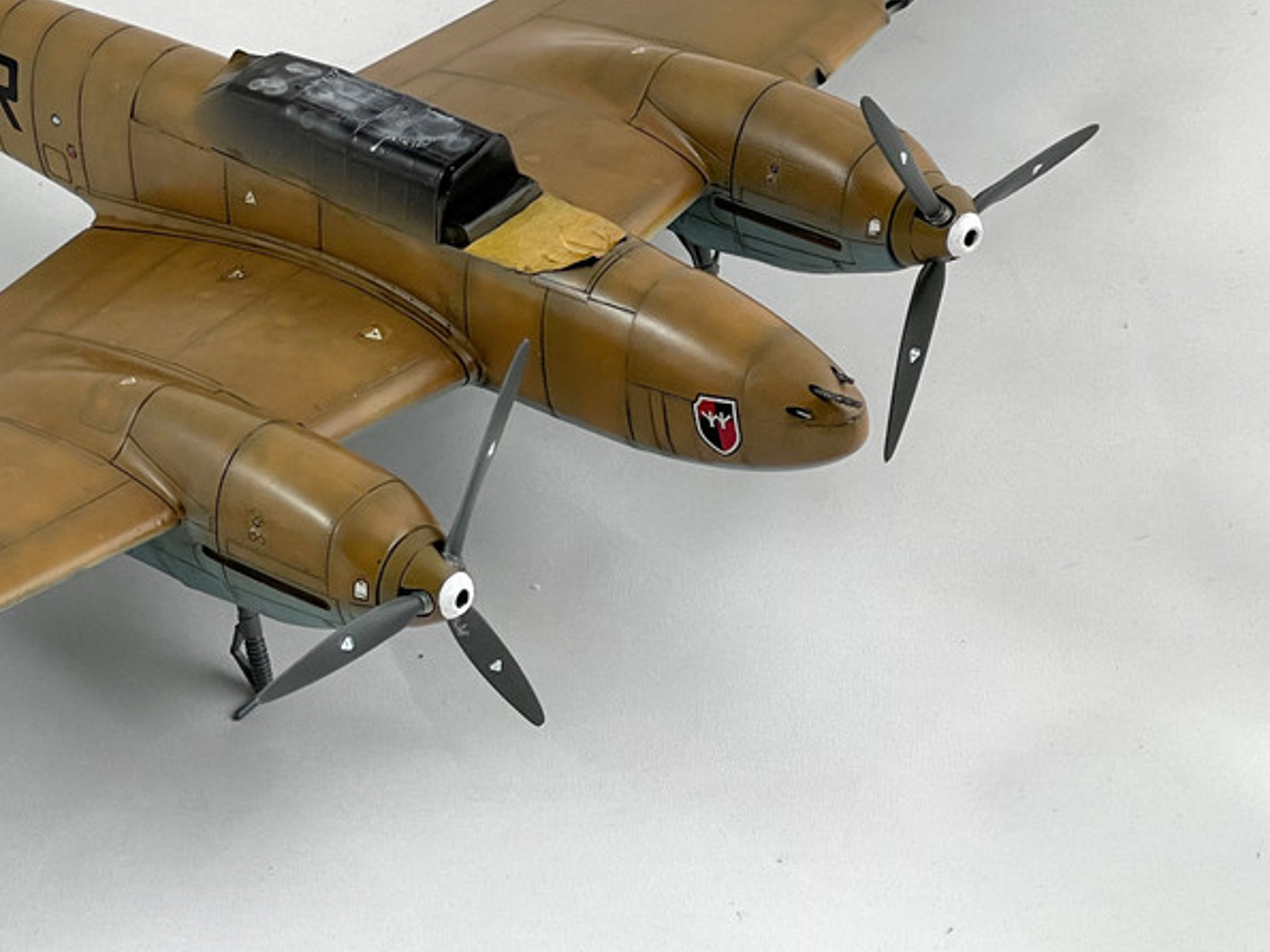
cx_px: 210
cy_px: 243
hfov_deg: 14.2
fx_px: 5062
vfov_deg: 10.7
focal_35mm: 138
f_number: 2.8
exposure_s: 1/100
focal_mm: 9
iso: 50
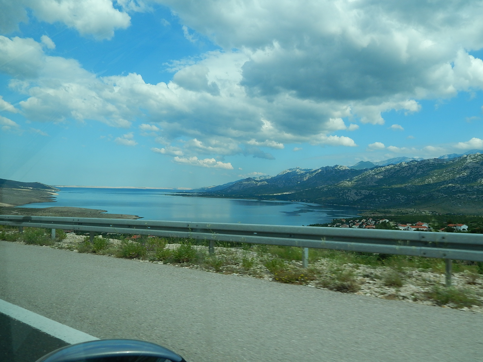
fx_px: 391
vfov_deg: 49.7
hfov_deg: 63.4
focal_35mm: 28
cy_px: 181
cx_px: 242
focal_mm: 5.1
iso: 125
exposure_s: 1/1500
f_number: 3.2
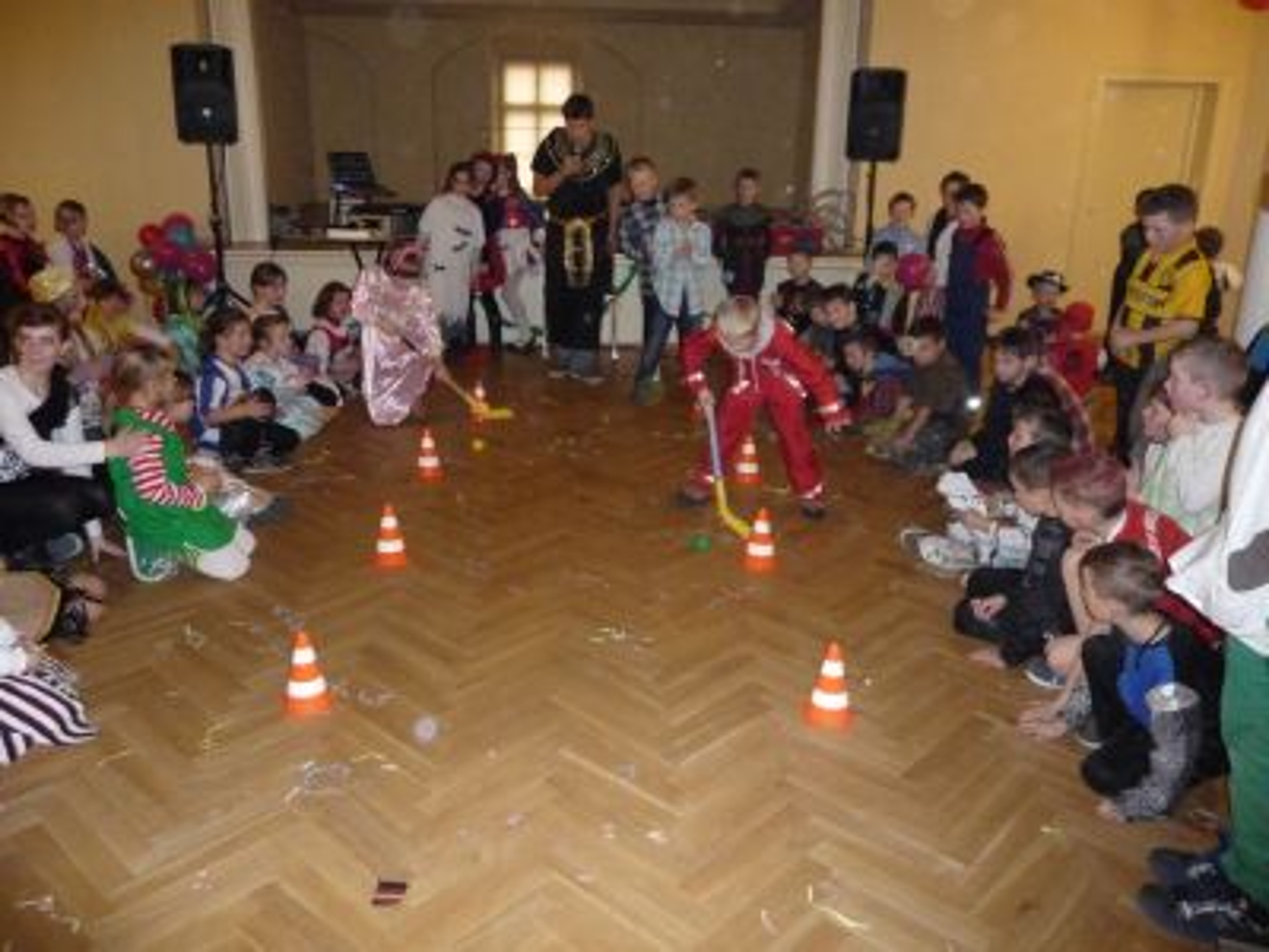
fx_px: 1026
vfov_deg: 49.7
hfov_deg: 63.4
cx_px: 634
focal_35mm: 28
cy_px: 476
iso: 800
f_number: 3.3
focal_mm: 4.7
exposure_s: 1/30
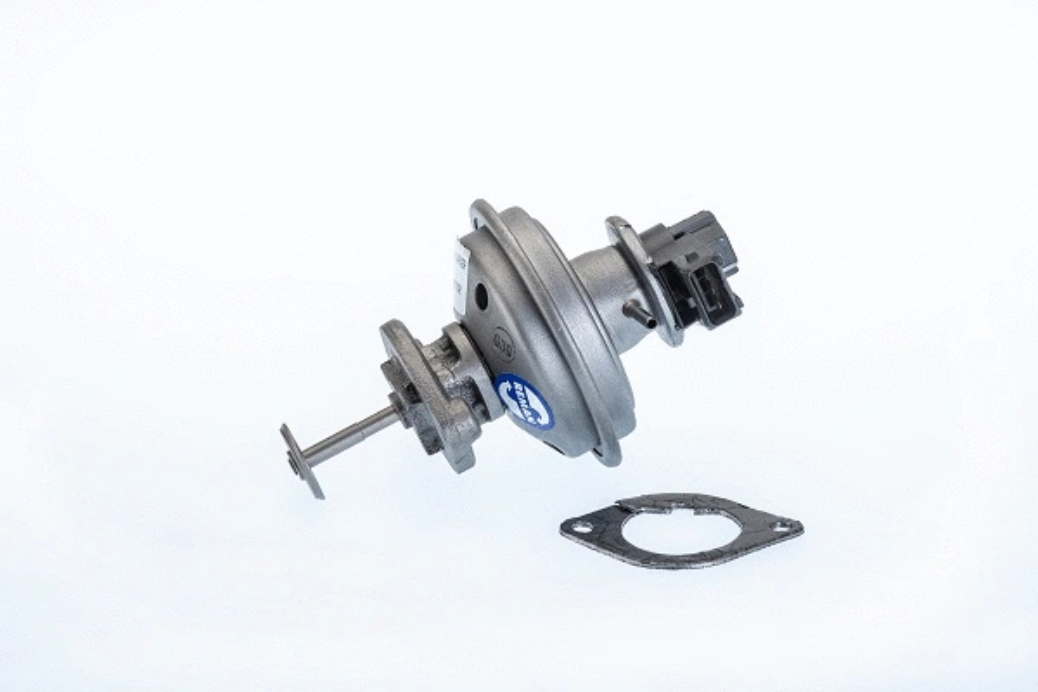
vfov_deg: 13.0
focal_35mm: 105
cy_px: 346
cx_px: 519
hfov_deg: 19.5
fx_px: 3027
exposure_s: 1/200
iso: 100
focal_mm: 105
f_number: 16
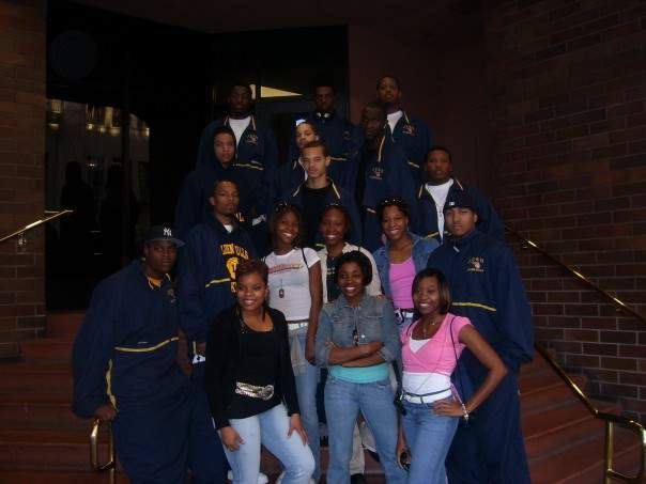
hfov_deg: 54.0
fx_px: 635
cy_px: 242
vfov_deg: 41.8
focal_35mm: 34
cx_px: 323
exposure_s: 1/60
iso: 80
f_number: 2.7
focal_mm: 5.6
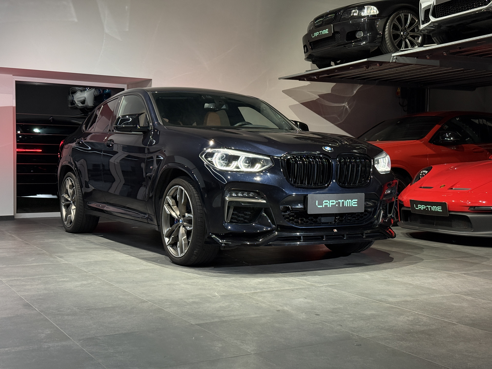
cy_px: 184
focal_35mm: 48
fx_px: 682
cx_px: 246
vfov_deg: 30.3
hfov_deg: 39.7
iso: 160
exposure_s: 1/50
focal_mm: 6.76
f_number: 1.78
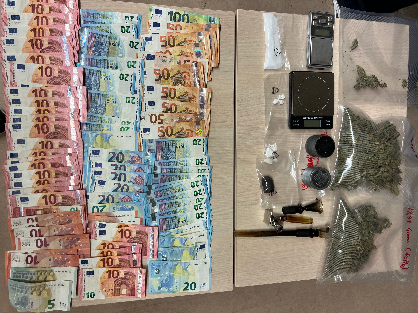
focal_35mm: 26
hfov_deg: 67.3
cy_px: 156
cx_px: 209
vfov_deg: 53.1
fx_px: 314
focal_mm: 5.7
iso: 100
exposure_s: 1/100
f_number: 1.5
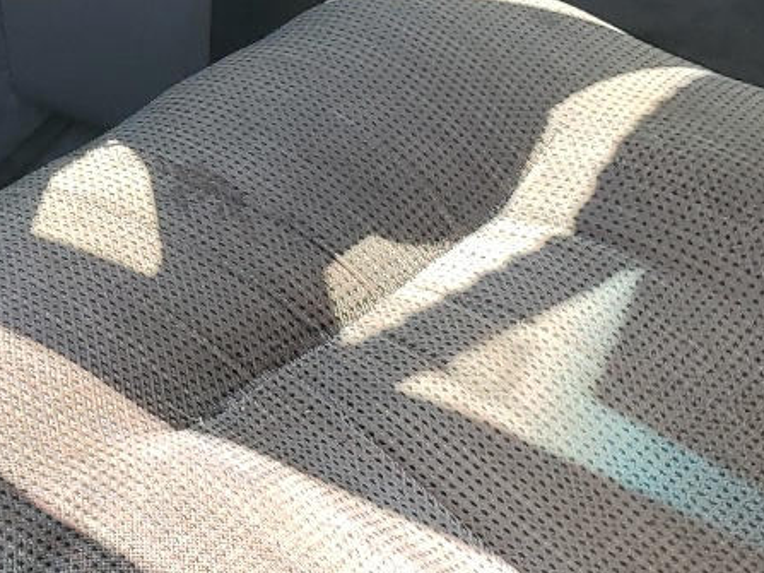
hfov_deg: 19.9
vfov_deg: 15.2
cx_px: -130
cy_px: -166
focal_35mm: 93
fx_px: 2052
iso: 50
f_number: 1.5
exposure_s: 1/435
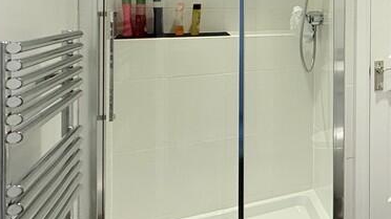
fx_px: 435
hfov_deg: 33.2
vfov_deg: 26.9
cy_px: 6
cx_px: 526
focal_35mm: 42
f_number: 2.2
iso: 160
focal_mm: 2.22
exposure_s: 1/100
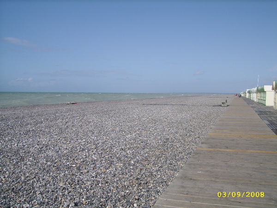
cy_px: 104
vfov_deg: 40.7
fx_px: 280
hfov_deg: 52.6
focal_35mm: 35
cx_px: 138
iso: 50
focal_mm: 5.95
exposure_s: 1/648
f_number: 5.8
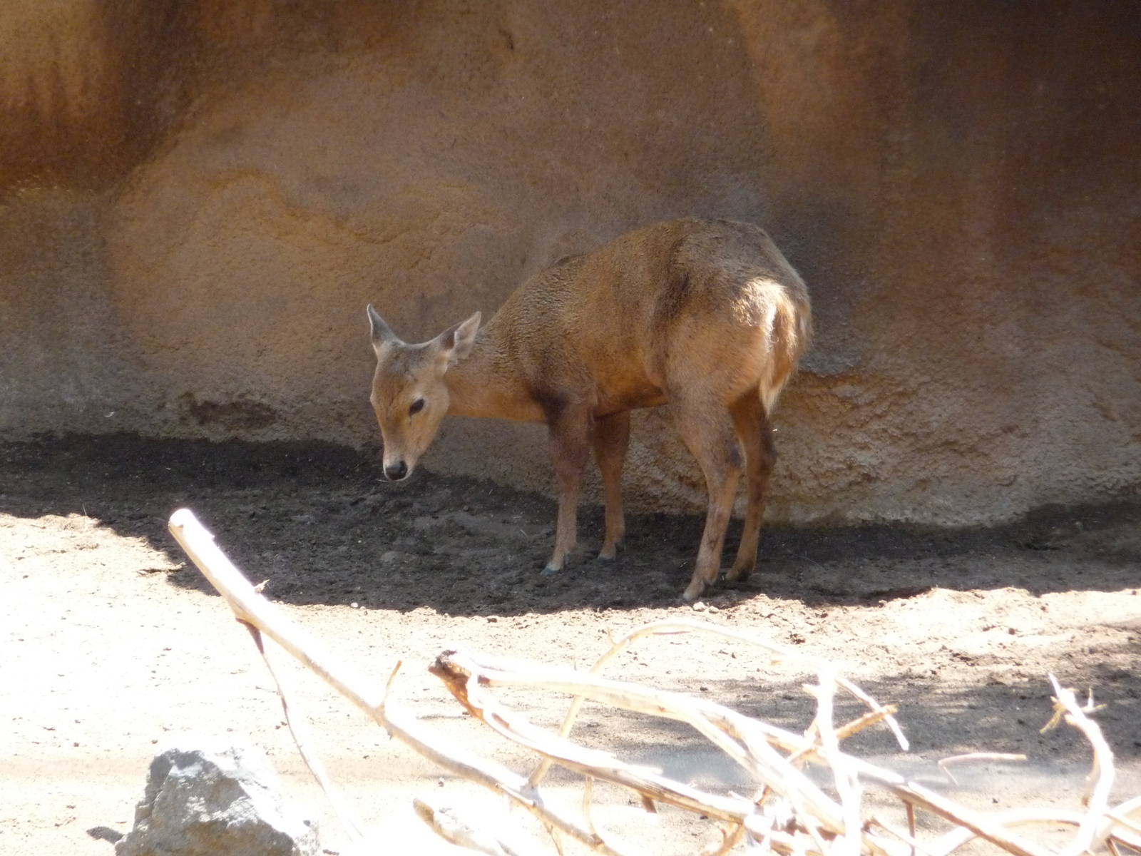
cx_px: 570
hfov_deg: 7.1
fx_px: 9229
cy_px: 428
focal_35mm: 280
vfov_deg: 5.3
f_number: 4.9
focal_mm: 47
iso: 400
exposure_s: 1/250
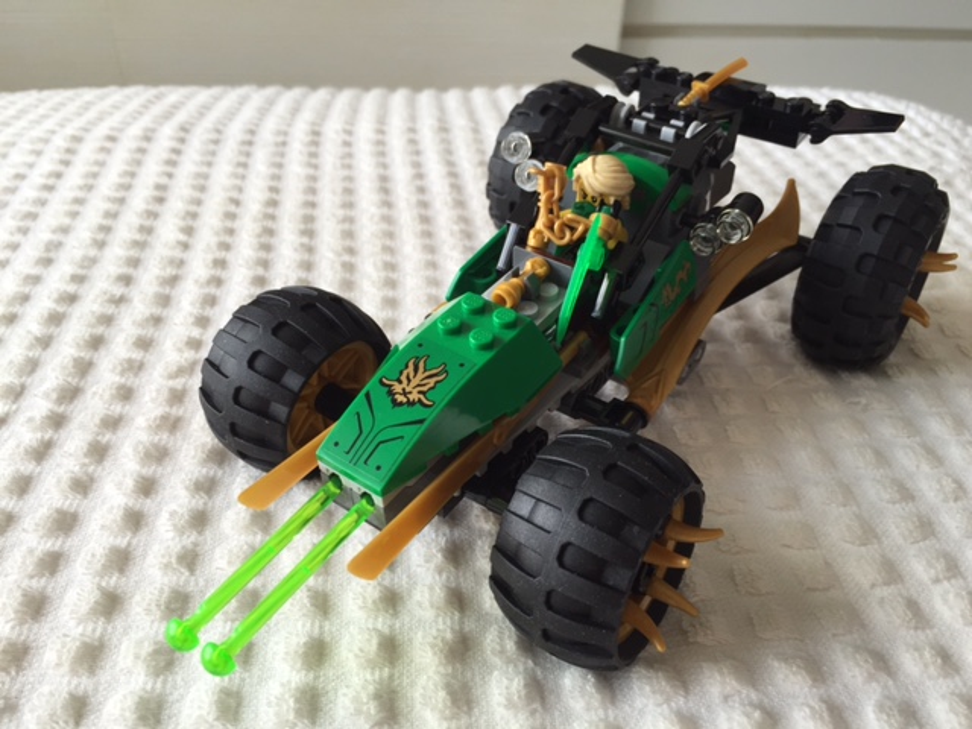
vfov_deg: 48.2
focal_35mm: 29
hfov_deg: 61.7
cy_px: 364
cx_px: 486
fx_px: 814
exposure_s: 1/60
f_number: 2.2
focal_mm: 4.15
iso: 40
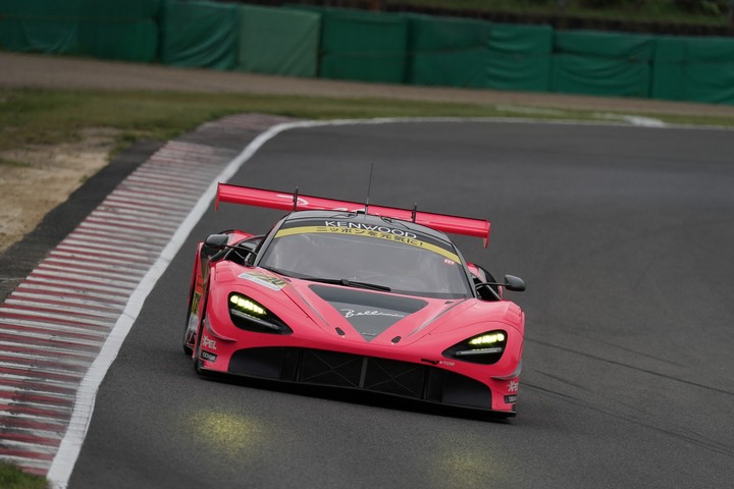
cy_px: 244
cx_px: 367
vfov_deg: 2.3
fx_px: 12232
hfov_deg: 3.4
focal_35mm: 600
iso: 200
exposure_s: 1/640
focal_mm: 600
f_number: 7.1
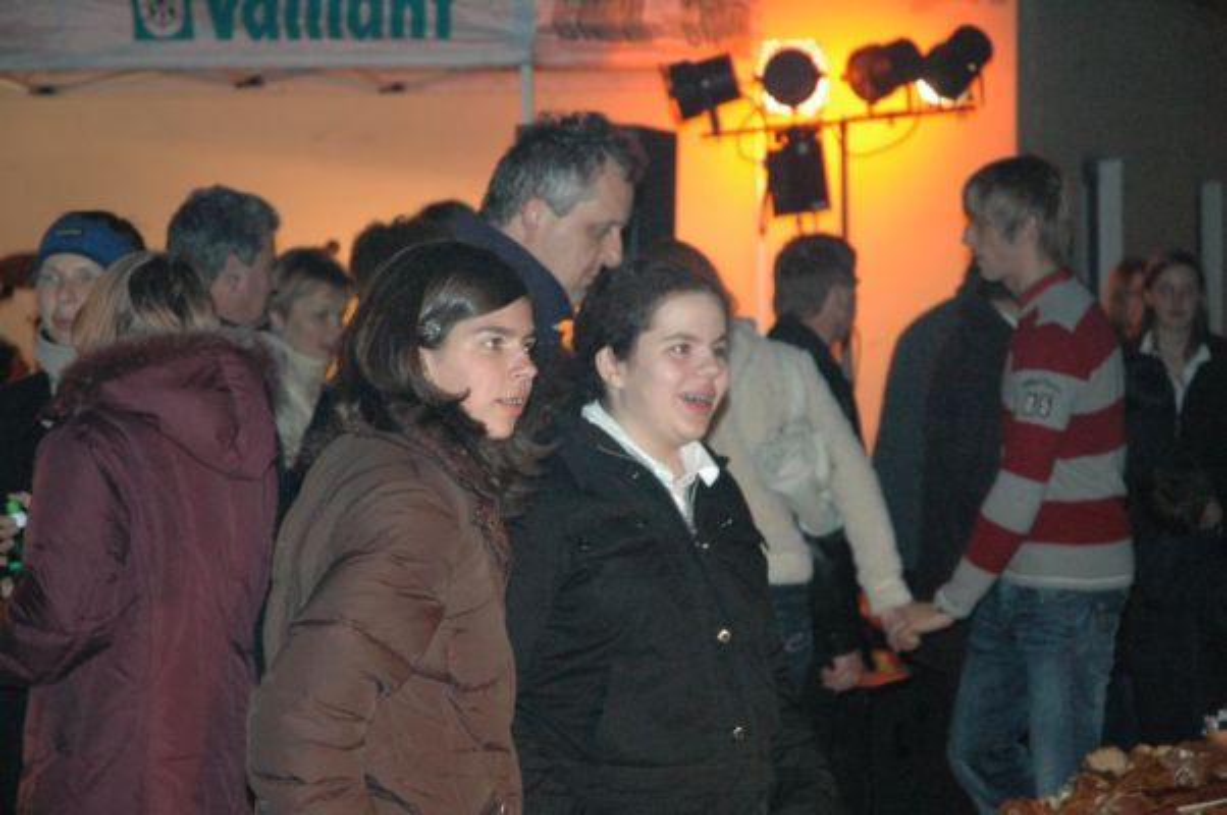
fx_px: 3575
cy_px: 408
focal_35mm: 105
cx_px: 614
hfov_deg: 19.5
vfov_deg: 13.0
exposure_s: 1/60
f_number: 5
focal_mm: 70
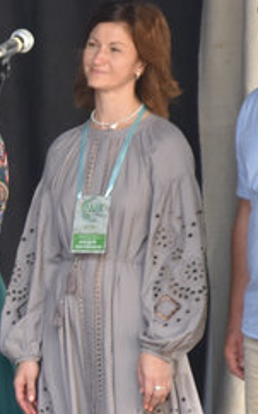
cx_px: -420
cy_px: 145
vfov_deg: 6.2
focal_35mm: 337
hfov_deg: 3.8
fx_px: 3796
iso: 560
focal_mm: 52
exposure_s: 1/250
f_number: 4.5
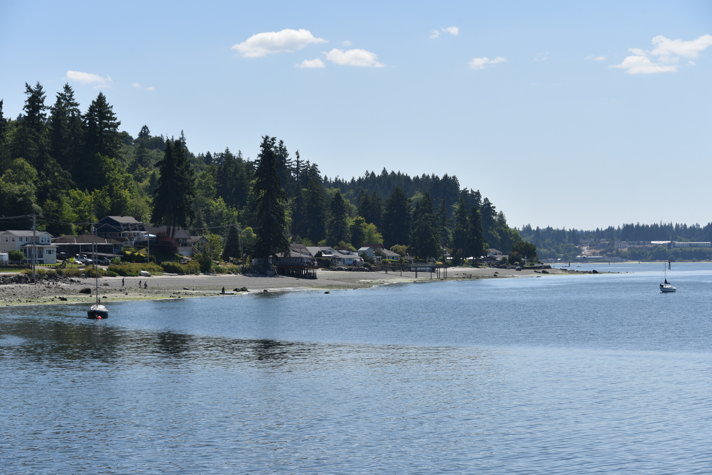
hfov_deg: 20.8
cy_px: 238
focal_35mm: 98
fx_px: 1939
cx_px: 356
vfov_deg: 14.0
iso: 100
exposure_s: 1/320
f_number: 9
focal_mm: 98
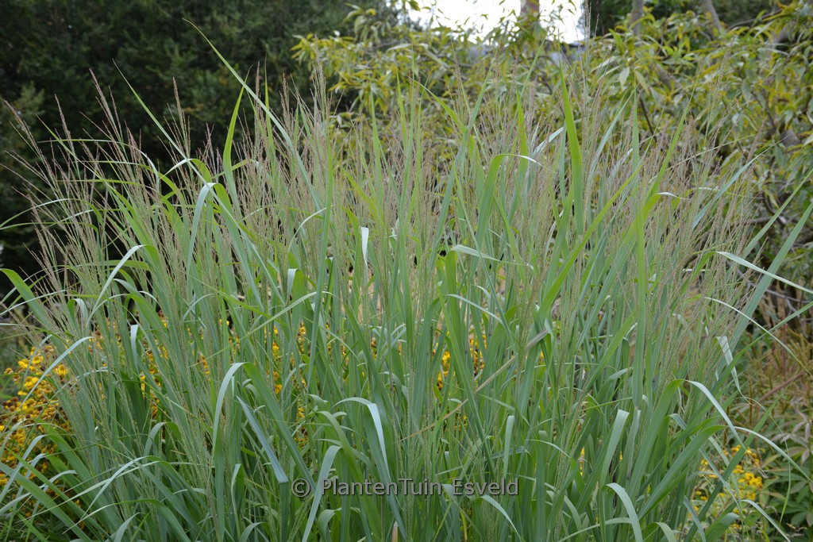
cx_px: 406
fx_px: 1524
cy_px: 271
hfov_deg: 29.9
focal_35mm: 68
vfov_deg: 20.2
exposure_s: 1/200
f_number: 7.1
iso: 200
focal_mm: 45
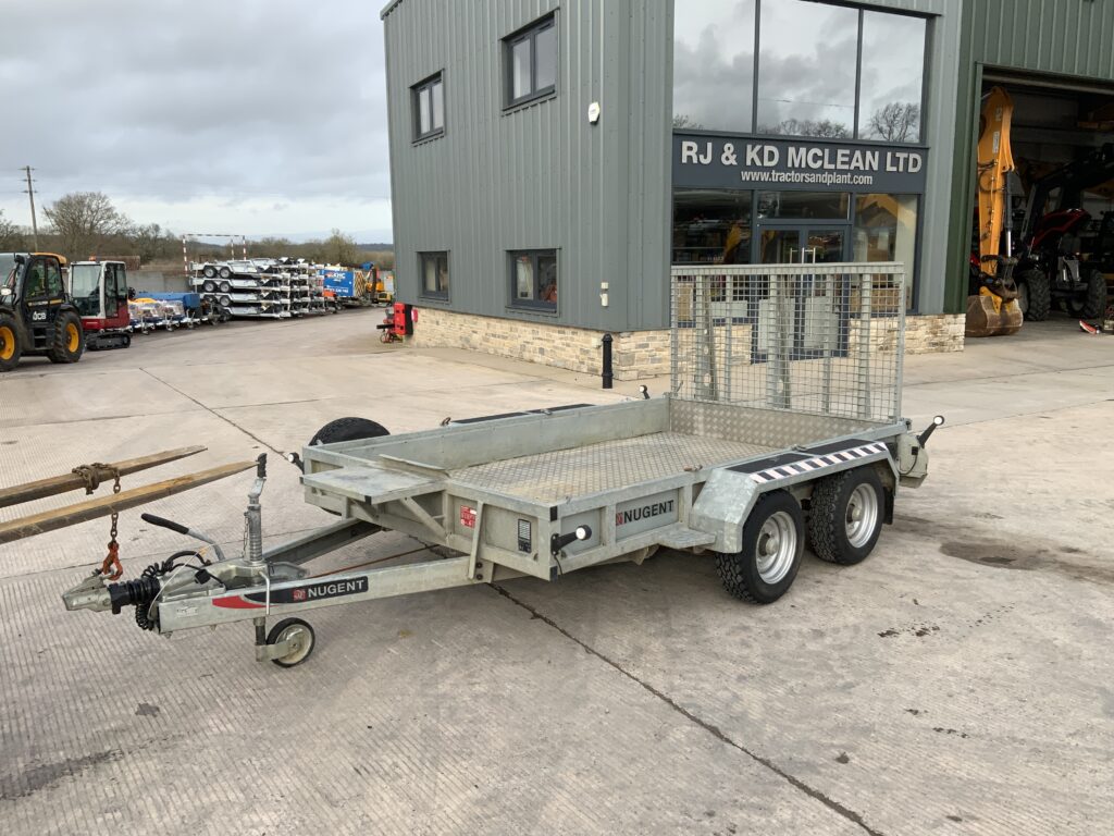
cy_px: 418
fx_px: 933
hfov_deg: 61.7
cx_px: 557
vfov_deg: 48.2
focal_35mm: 29
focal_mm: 3
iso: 16
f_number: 1.8
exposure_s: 1/749
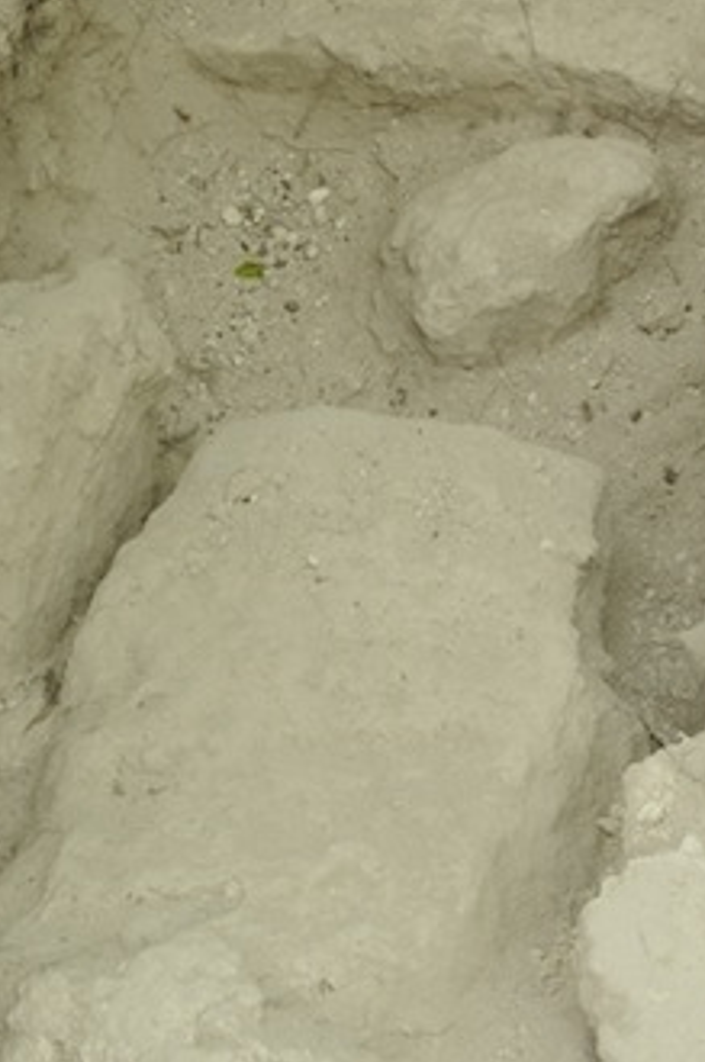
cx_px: 373
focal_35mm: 189
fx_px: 5569
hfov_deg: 7.2
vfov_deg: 10.9
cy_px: 639
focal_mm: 46
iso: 100
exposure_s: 1.6
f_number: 20
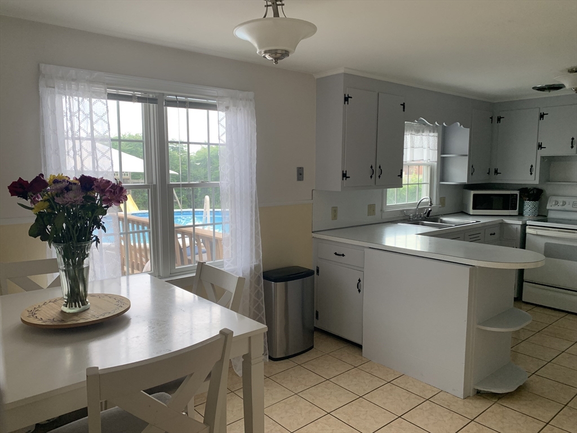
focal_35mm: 26
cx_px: 288
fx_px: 433
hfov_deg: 67.3
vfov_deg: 53.1
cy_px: 216
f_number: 1.8
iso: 80
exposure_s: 1/121
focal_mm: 4.25
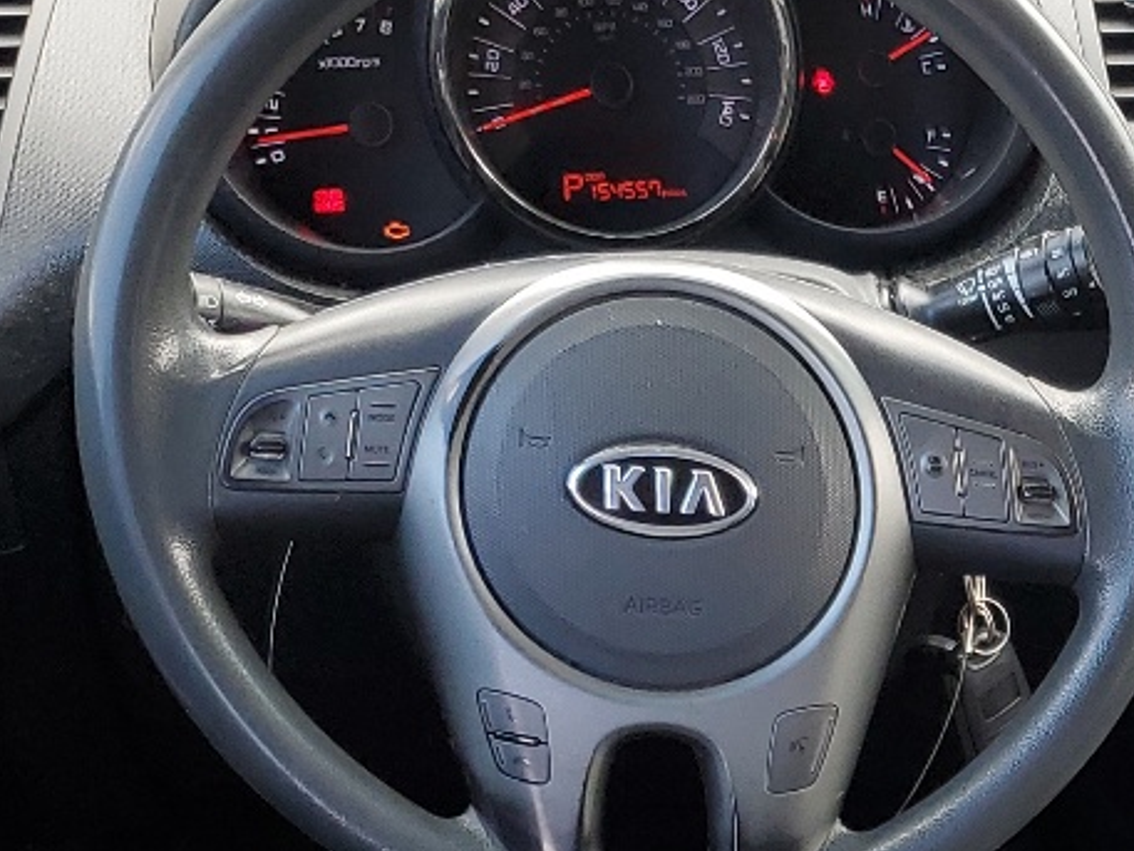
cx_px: 1206
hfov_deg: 20.6
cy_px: 1074
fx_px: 2982
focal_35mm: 91
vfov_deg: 15.5
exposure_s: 1/145
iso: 50
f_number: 1.5
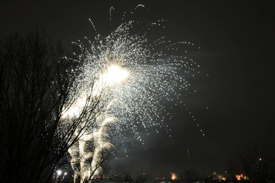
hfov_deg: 36.2
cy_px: 92
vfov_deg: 24.6
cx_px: 138
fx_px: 420
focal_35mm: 55
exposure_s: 10
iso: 400
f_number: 13
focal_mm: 55
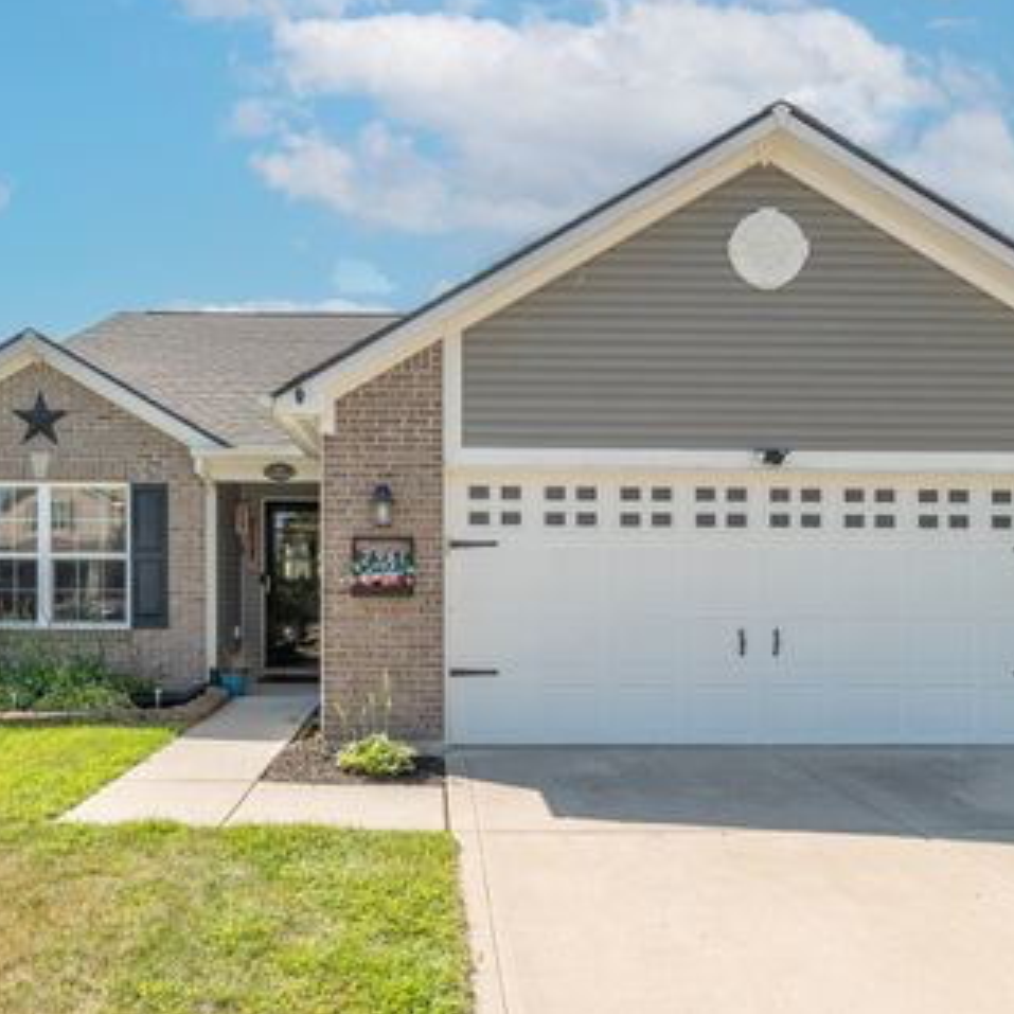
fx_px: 795
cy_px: 494
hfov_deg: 64.8
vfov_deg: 65.0
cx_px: 575
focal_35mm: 24
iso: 50
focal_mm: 18
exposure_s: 1/50
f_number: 10
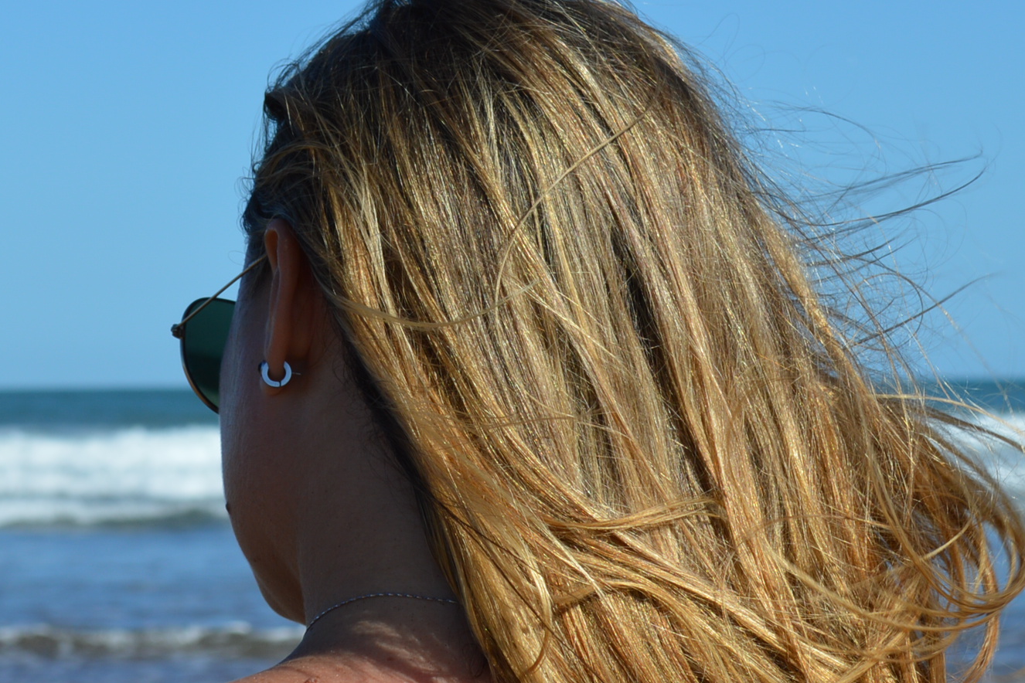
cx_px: 785
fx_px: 4840
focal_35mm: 170
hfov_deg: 12.1
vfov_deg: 8.1
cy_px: 457
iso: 100
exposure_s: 1/320
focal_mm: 50
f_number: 9
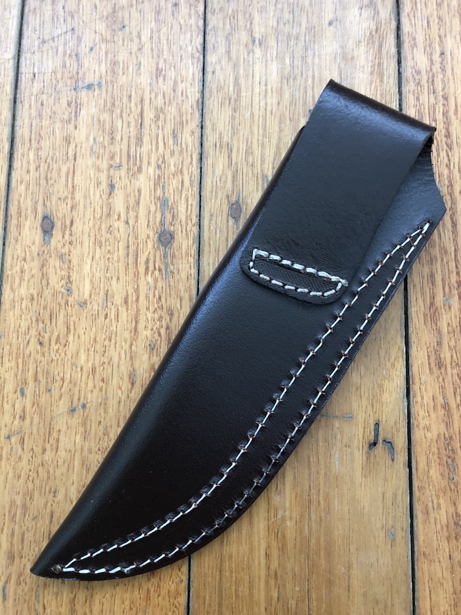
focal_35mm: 28
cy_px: 308
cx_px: 230
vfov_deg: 63.4
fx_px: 497
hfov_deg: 49.8
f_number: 1.8
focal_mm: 3.99
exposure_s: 1/15
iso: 50
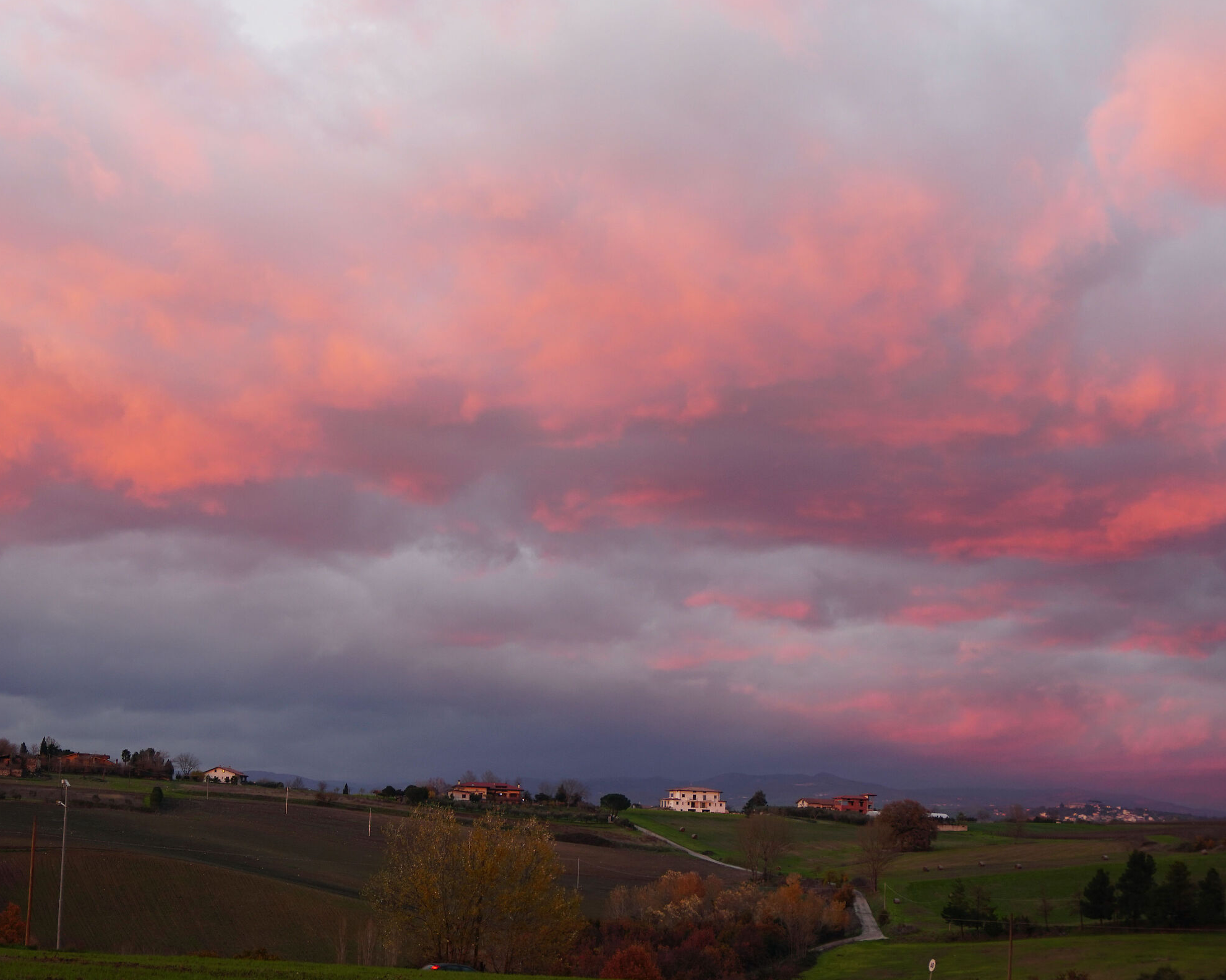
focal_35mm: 75
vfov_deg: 20.4
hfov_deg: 25.4
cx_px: 580
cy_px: 490
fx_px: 2722
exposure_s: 1/80
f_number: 4
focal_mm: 44
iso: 400
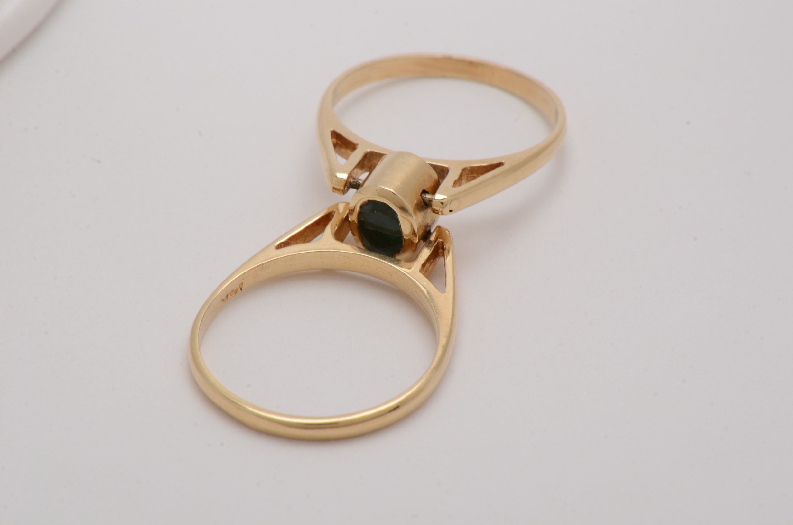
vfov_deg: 10.7
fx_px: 2803
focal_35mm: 128
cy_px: 262
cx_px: 396
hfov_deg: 16.1
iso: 200
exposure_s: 1/160
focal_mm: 85
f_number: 20
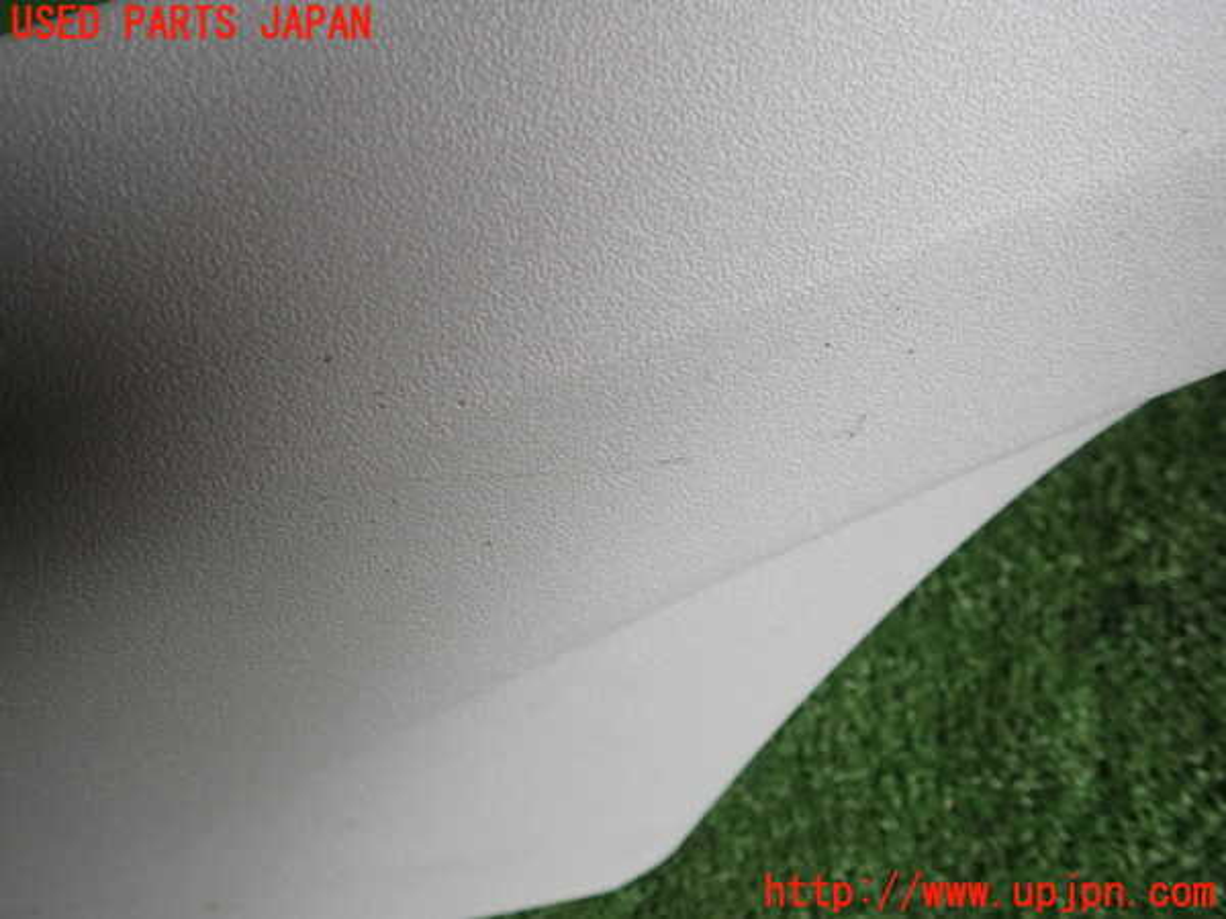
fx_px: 992
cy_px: 460
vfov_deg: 49.7
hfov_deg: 63.4
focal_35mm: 28
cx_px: 613
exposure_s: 1/80
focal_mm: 5.05
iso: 100
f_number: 2.2
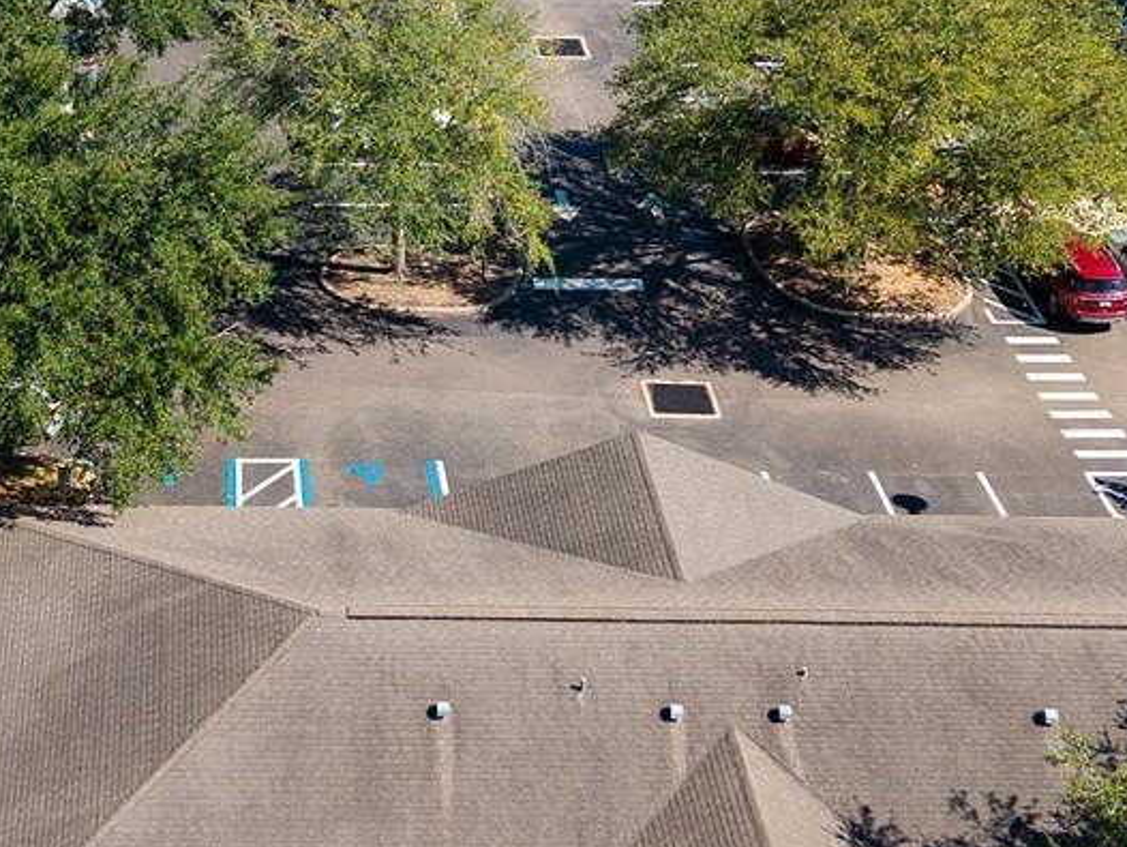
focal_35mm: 73
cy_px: -107
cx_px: 186
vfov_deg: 19.3
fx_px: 2378
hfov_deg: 26.1
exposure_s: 1/2500
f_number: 1.8
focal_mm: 8.67
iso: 200
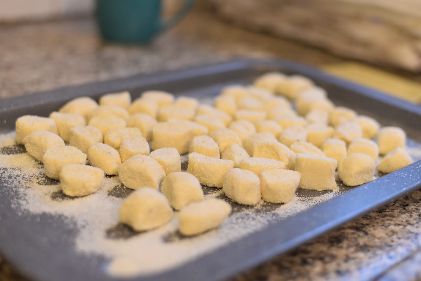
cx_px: 210
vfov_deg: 27.0
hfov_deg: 39.6
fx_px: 585
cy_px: 140
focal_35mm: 50
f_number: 2.5
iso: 800
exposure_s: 1/60
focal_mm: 50
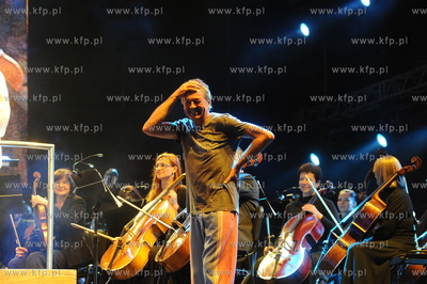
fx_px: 1600
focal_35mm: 135
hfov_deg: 15.2
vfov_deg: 10.1
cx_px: 214
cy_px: 142
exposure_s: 1/125
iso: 1600
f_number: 5
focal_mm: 135
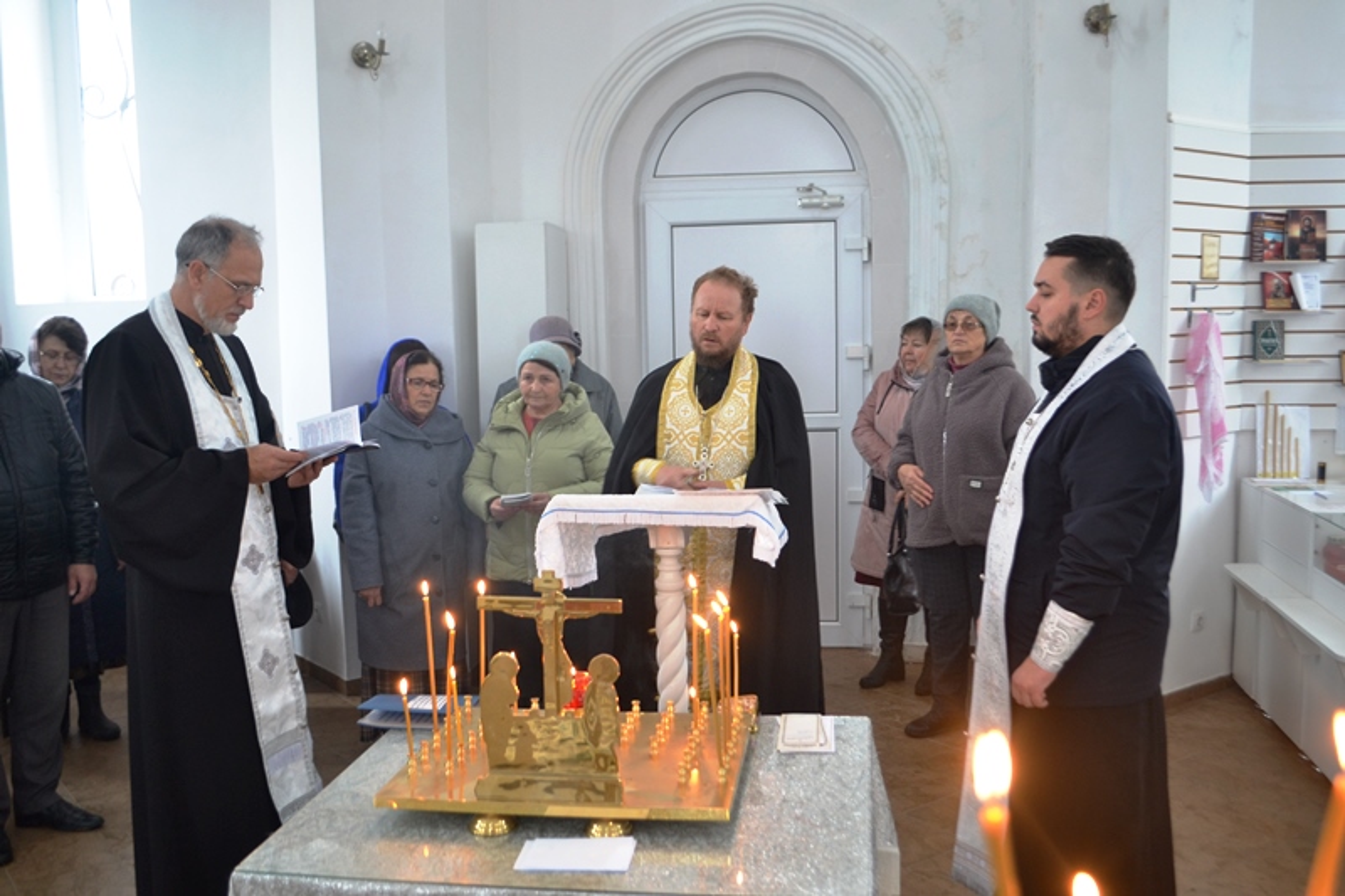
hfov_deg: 57.2
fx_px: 1233
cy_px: 448
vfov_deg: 40.0
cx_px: 672
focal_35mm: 33
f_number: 4
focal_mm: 22
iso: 450
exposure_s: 1/15
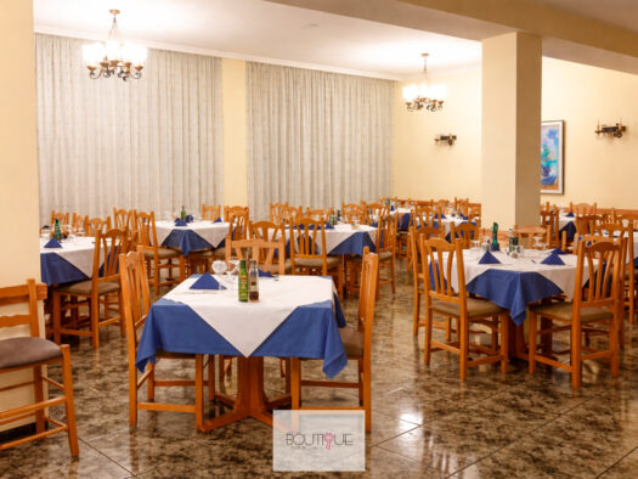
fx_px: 277
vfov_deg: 81.8
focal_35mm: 15
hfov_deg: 98.2
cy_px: 240
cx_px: 319
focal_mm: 1.65
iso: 140
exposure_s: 1/50
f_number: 2.2
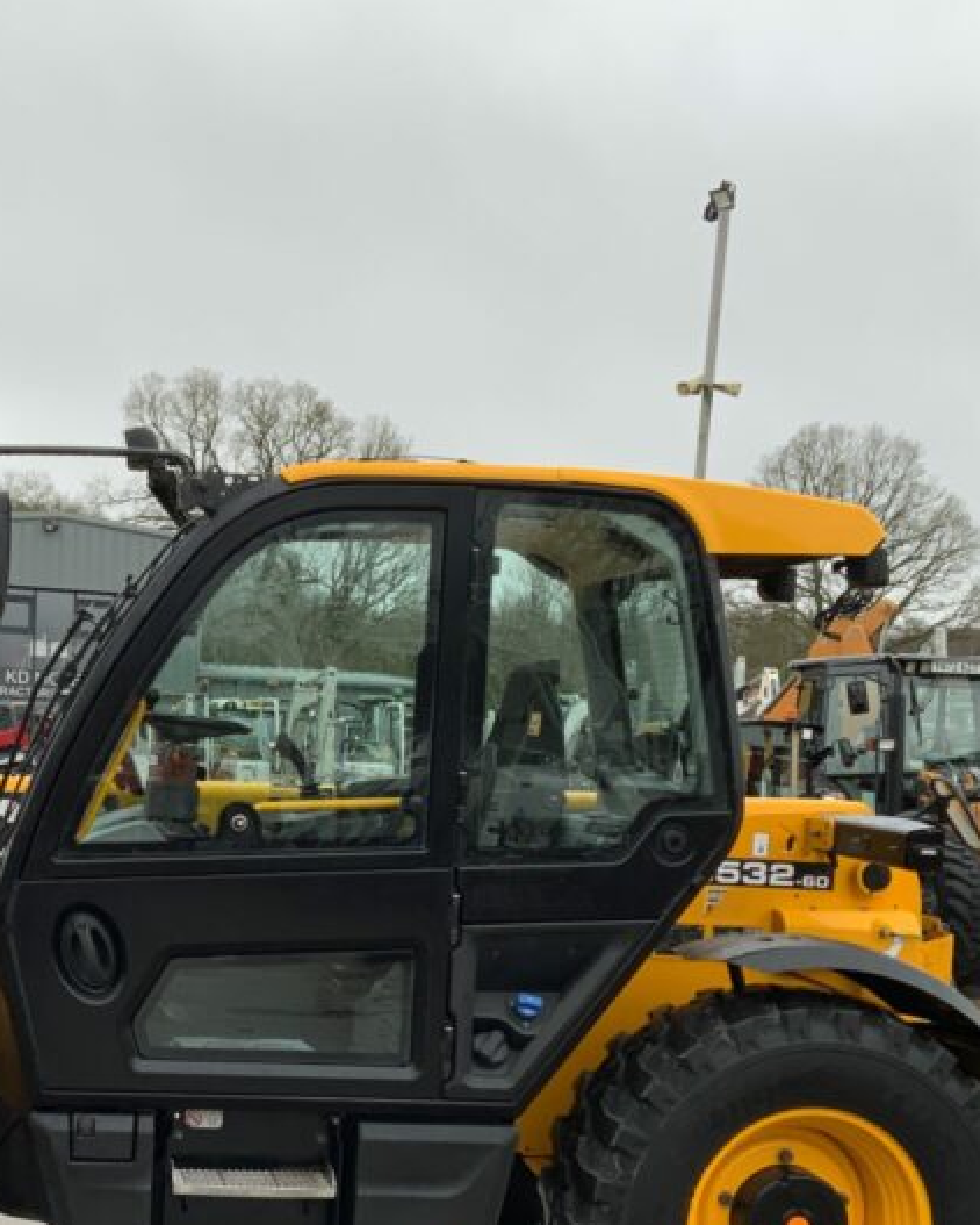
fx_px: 1993
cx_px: 244
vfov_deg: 33.7
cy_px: 848
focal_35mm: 55
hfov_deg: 27.2
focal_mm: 3
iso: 16
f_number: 1.8
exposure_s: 1/389
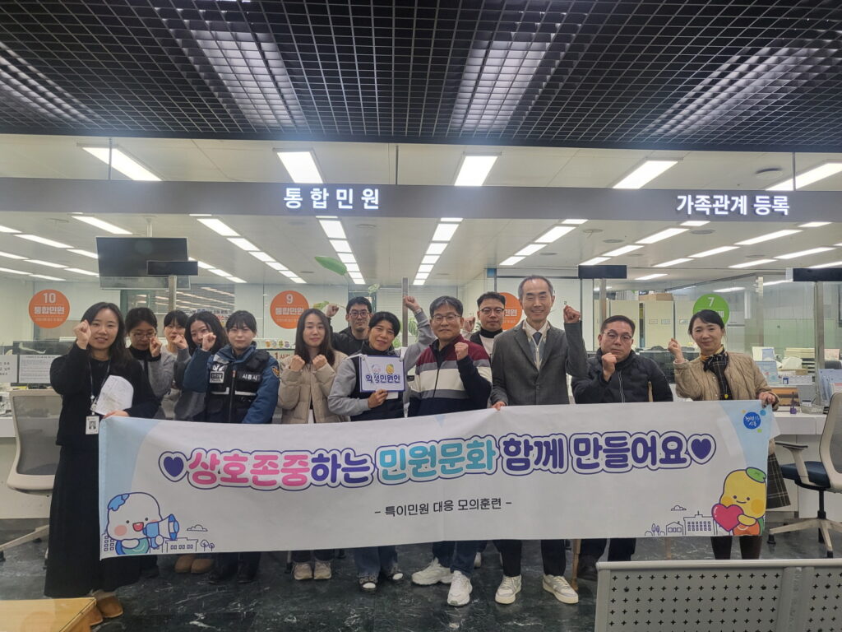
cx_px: 421
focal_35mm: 26
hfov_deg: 67.3
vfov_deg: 53.1
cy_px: 316
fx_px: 632
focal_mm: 4.25
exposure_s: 1/120
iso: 160
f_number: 1.8
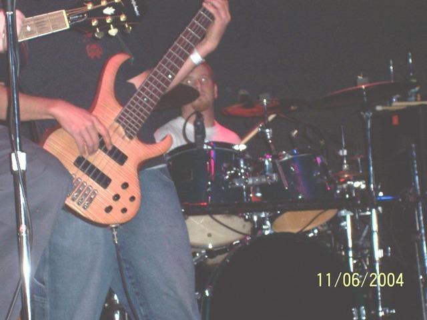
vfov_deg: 13.3
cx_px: 214
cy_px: 160
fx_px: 1369
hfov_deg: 17.7
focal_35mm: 111
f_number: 4.8
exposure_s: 1/90
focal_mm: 16.8
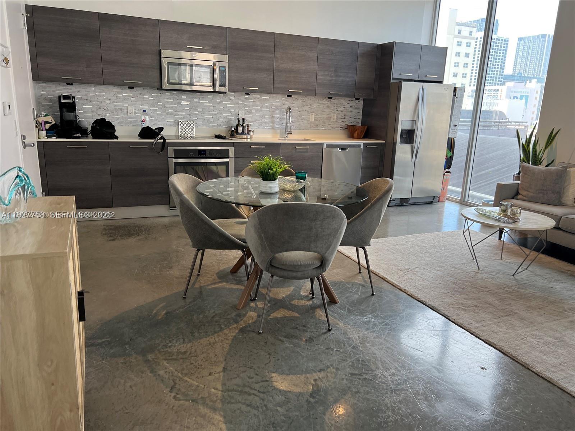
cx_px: 288
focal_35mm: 26
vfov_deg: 53.1
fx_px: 432
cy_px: 216
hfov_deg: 67.3
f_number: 1.5
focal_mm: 5.7
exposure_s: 1/120
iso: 80
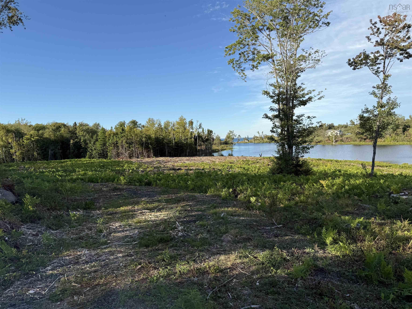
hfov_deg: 71.6
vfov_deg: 56.8
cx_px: 206
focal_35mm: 24
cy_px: 154
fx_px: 286
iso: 80
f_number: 1.78
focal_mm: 6.76
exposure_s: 1/3279
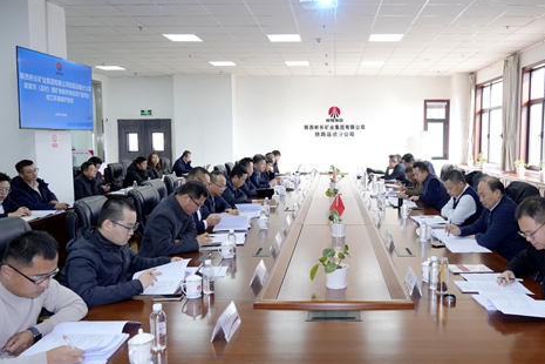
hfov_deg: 59.7
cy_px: 191
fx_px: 469
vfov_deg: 42.3
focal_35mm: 31
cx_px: 333
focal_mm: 24
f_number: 4.5
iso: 1600
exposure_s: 1/125
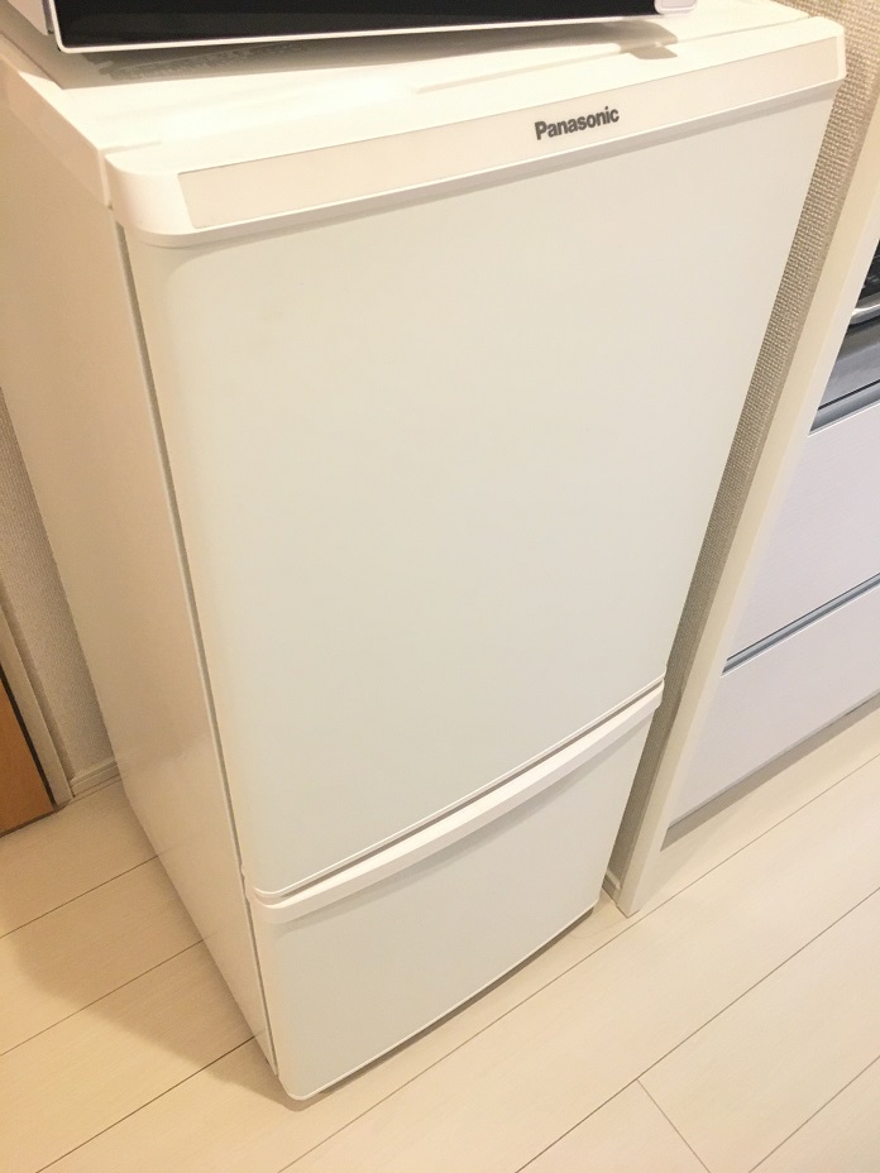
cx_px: 440
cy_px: 586
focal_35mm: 29
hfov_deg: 48.2
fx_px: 983
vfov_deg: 61.7
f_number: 2.2
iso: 125
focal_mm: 4.15
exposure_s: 1/30
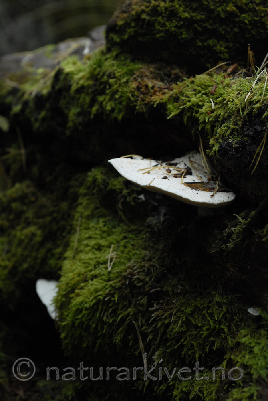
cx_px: 134
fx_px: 1002
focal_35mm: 90
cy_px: 200
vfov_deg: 22.6
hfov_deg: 15.2
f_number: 6.3
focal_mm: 60
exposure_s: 1/160
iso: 800
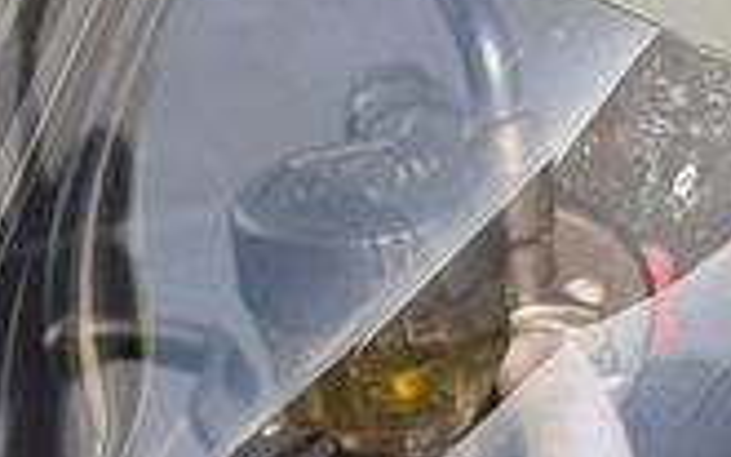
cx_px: 239
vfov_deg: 6.5
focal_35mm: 197
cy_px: 781
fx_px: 3923
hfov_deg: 10.6
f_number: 1.78
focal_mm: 6.76
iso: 80
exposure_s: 1/587
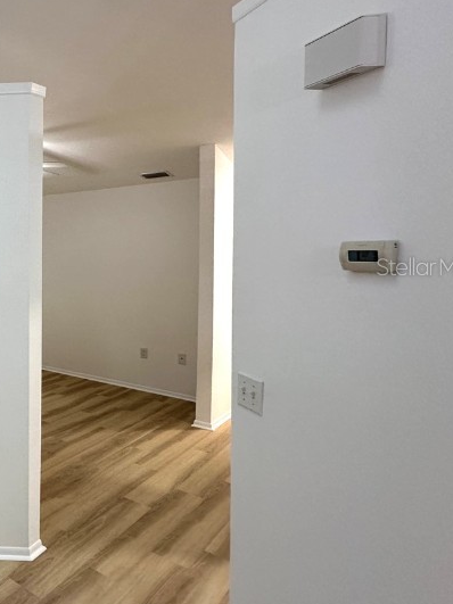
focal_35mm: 27
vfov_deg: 65.1
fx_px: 471
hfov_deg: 37.6
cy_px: 266
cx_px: -99
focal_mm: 2.22
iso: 160
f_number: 2.2
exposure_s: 1/120
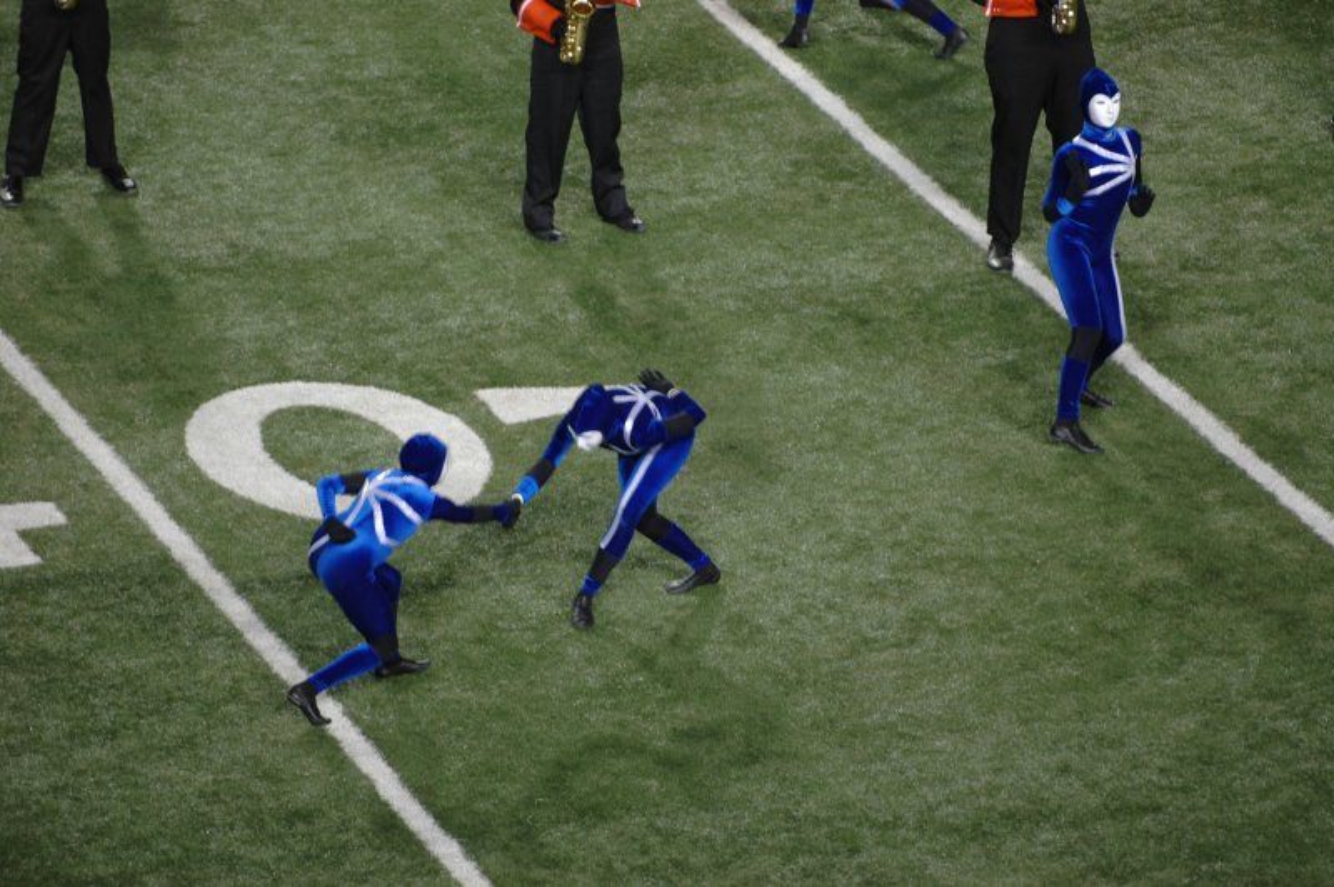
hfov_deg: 6.9
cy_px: 444
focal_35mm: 300
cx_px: 667
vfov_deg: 4.6
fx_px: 11107
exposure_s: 1/60
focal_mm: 200
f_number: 2.8
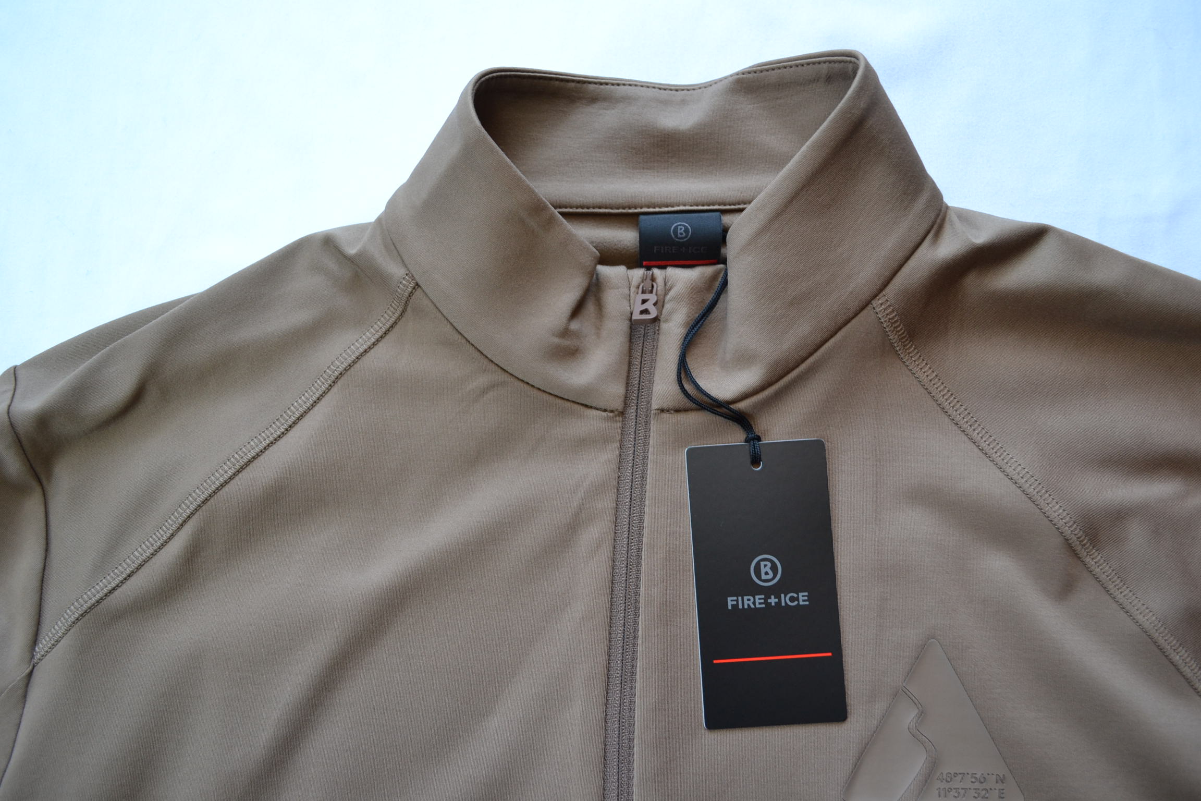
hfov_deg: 61.9
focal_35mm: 30
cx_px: 600
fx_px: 1001
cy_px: 400
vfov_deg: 43.6
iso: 400
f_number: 4.5
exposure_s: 1/80
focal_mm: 20
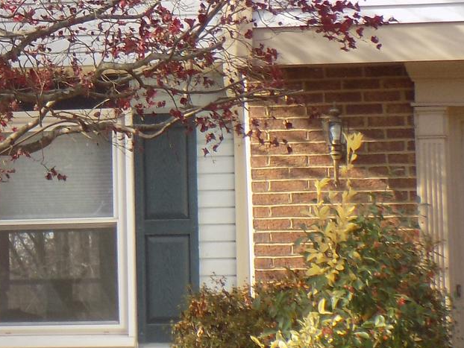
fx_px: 2293
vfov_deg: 8.7
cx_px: -214
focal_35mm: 171
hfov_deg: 11.1
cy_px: 48
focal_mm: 9.3
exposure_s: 1/160
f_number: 3.9
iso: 80
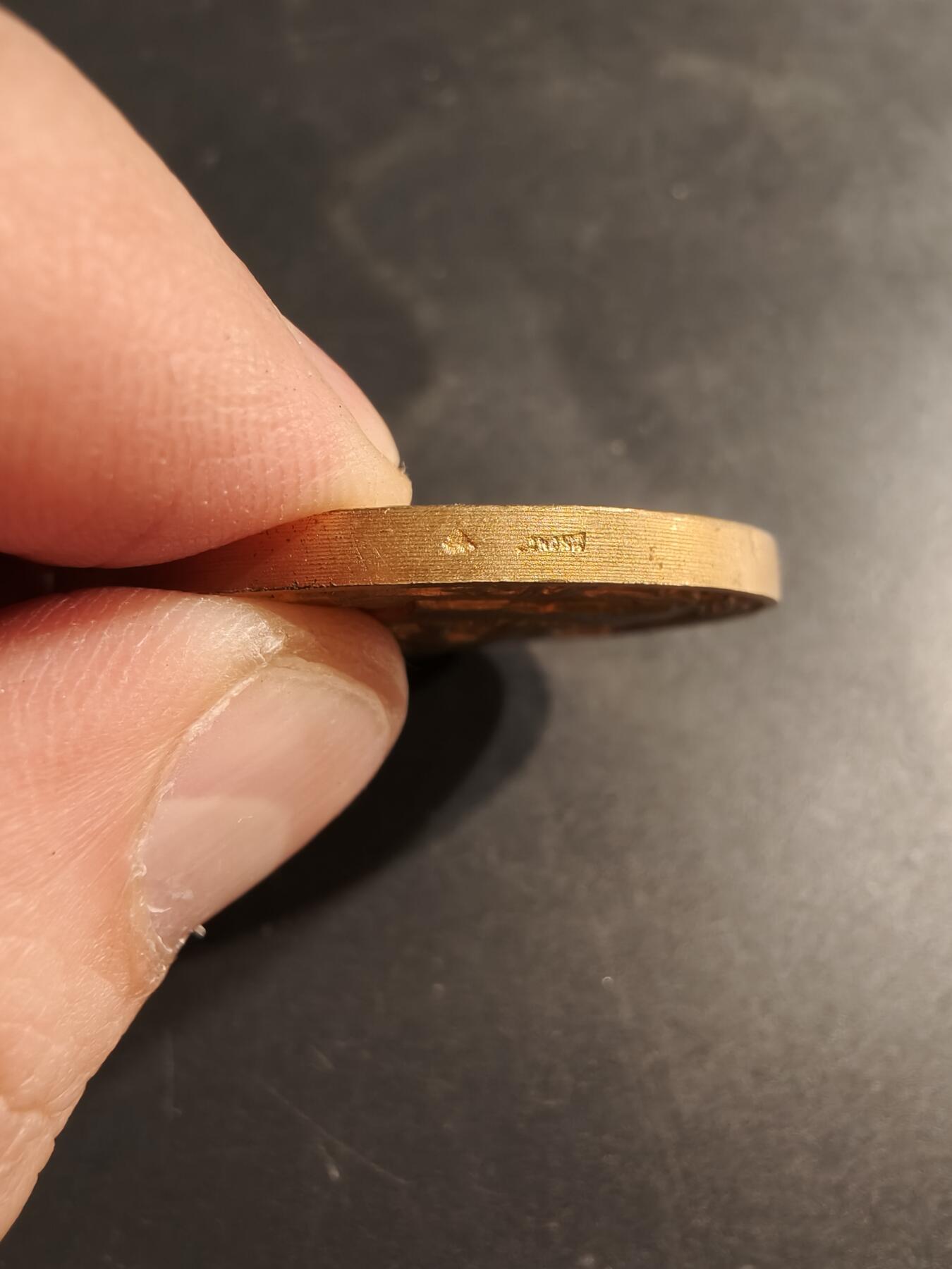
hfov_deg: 58.9
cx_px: 476
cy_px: 634
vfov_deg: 73.9
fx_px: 843
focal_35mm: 23
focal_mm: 2.32
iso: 250
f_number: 2
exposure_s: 1/100
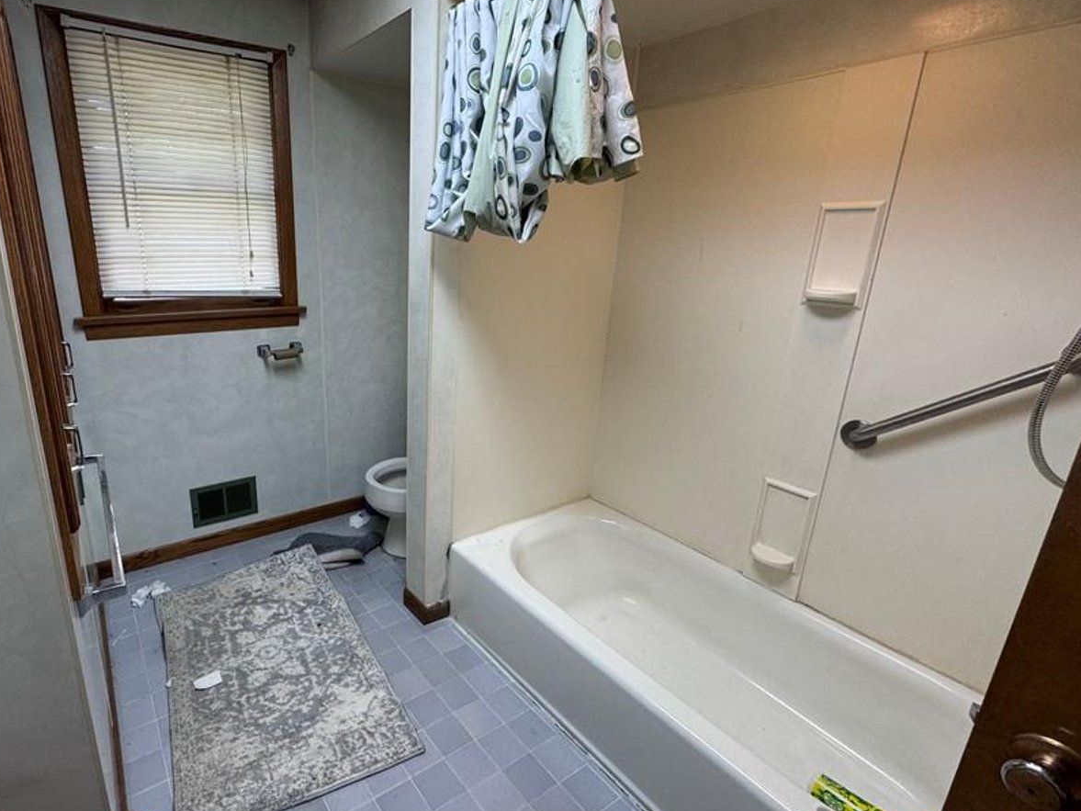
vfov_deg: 71.6
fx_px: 562
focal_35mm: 18
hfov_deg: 86.3
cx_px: 417
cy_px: 397
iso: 125
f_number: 2.2
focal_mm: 2.22
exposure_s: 1/120
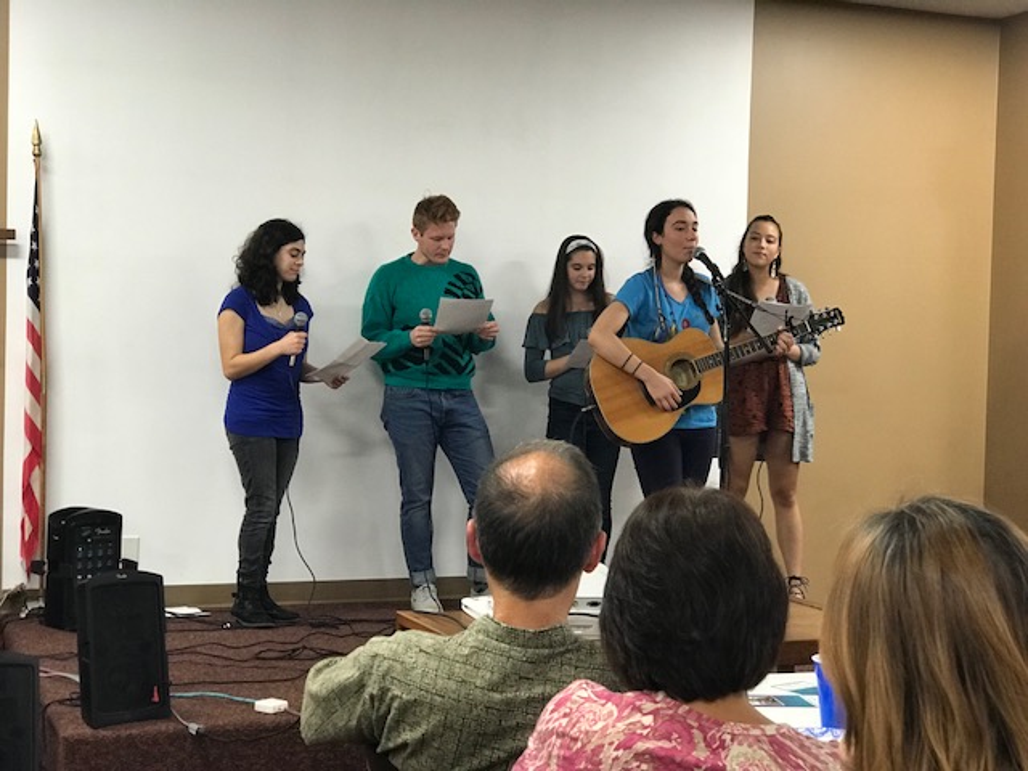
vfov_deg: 25.7
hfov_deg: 33.8
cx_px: 514
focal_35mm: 57
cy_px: 386
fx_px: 1693
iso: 250
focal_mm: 6.6
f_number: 2.8
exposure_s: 1/60
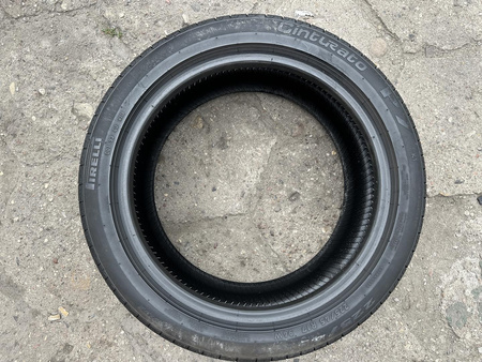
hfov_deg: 71.6
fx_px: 334
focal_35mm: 24
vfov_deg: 56.9
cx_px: 241
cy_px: 181
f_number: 1.78
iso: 80
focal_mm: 6.86
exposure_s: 1/452
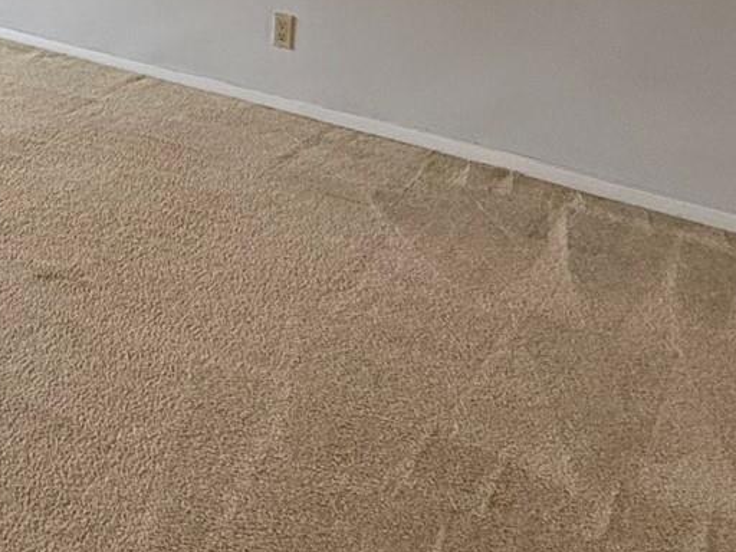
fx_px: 1191
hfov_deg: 30.7
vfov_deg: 22.4
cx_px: -69
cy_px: -224
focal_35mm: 56
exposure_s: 1/120
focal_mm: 2.22
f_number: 2.2
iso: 125
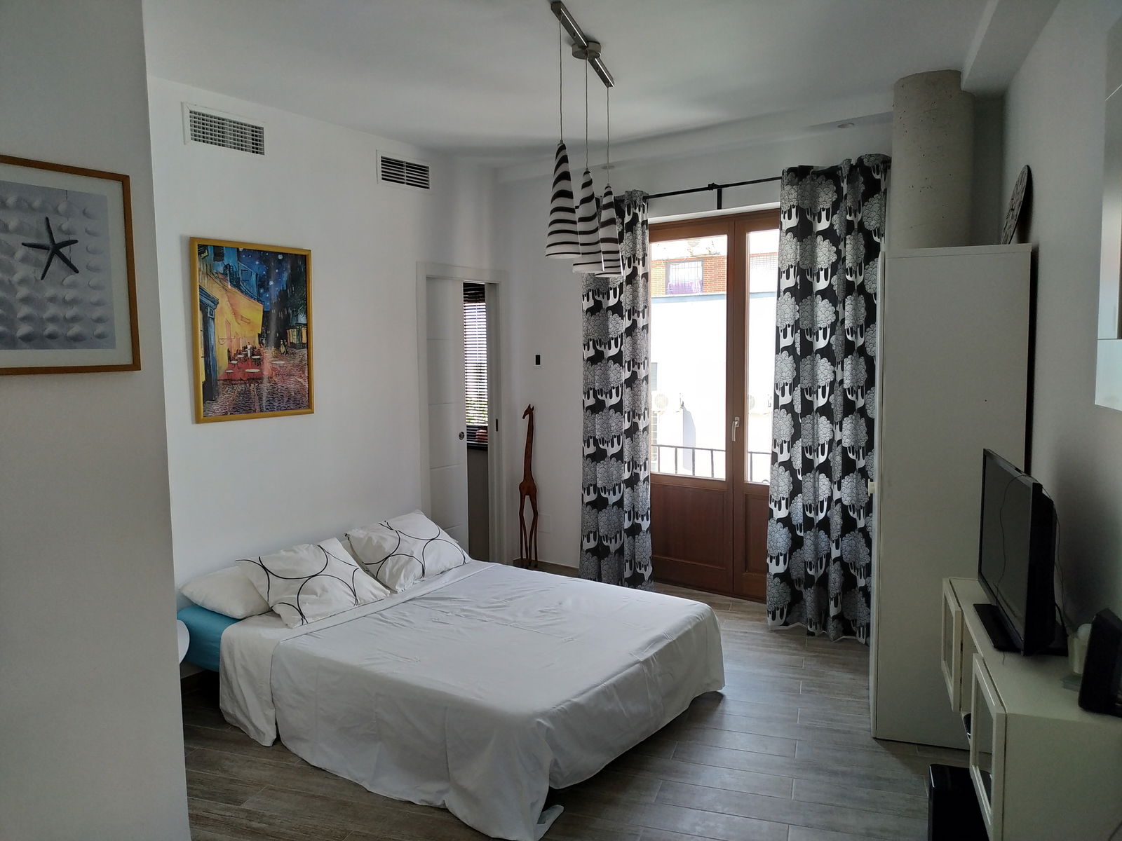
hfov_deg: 71.6
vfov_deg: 56.8
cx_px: 561
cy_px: 420
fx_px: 778
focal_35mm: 24
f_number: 1.9
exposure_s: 1/264
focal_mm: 3.94
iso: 250
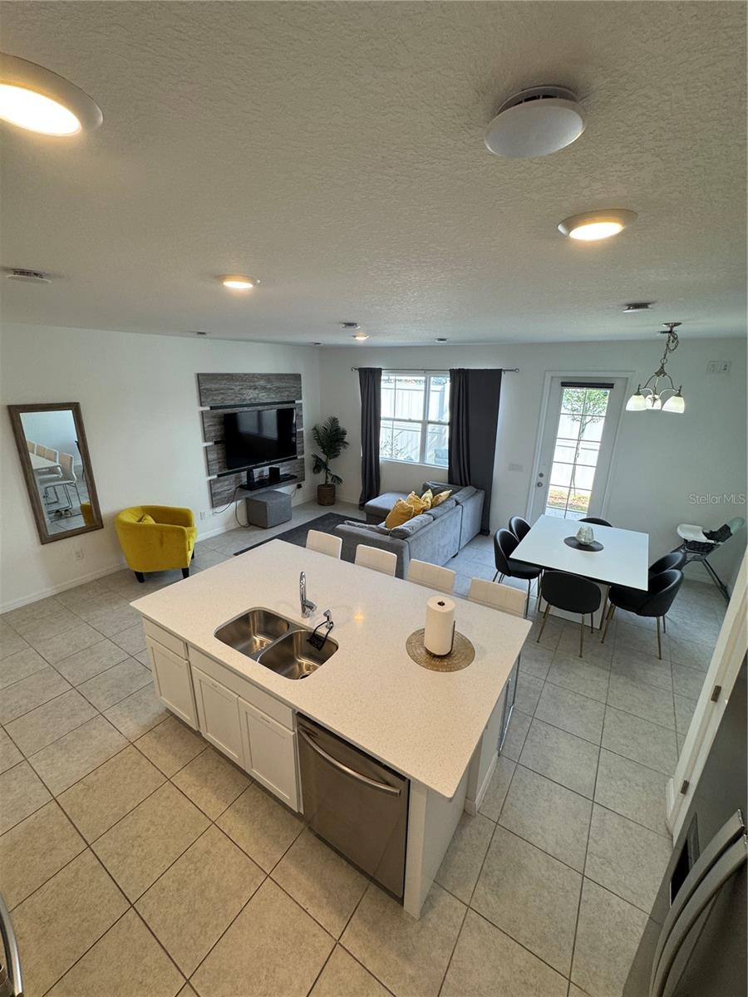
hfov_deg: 85.7
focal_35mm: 14
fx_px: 403
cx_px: 374
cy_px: 498
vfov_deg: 102.1
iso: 100
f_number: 2.2
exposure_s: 1/120
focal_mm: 2.22
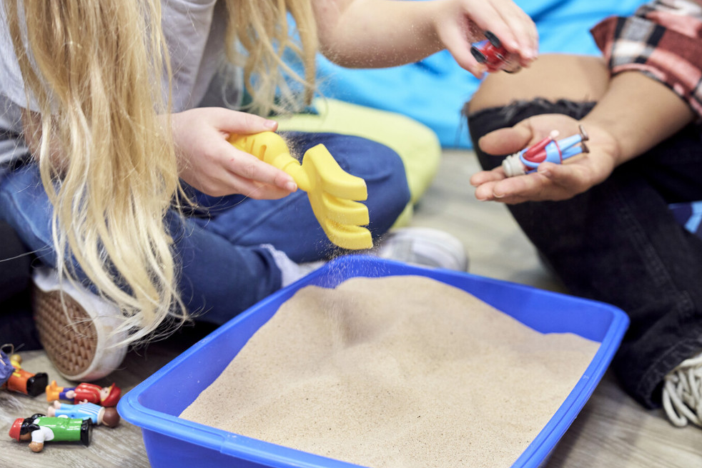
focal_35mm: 66
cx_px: 437
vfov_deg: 20.6
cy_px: 256
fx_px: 1287
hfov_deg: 30.4
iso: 1250
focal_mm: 45
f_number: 3.2
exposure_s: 1/200
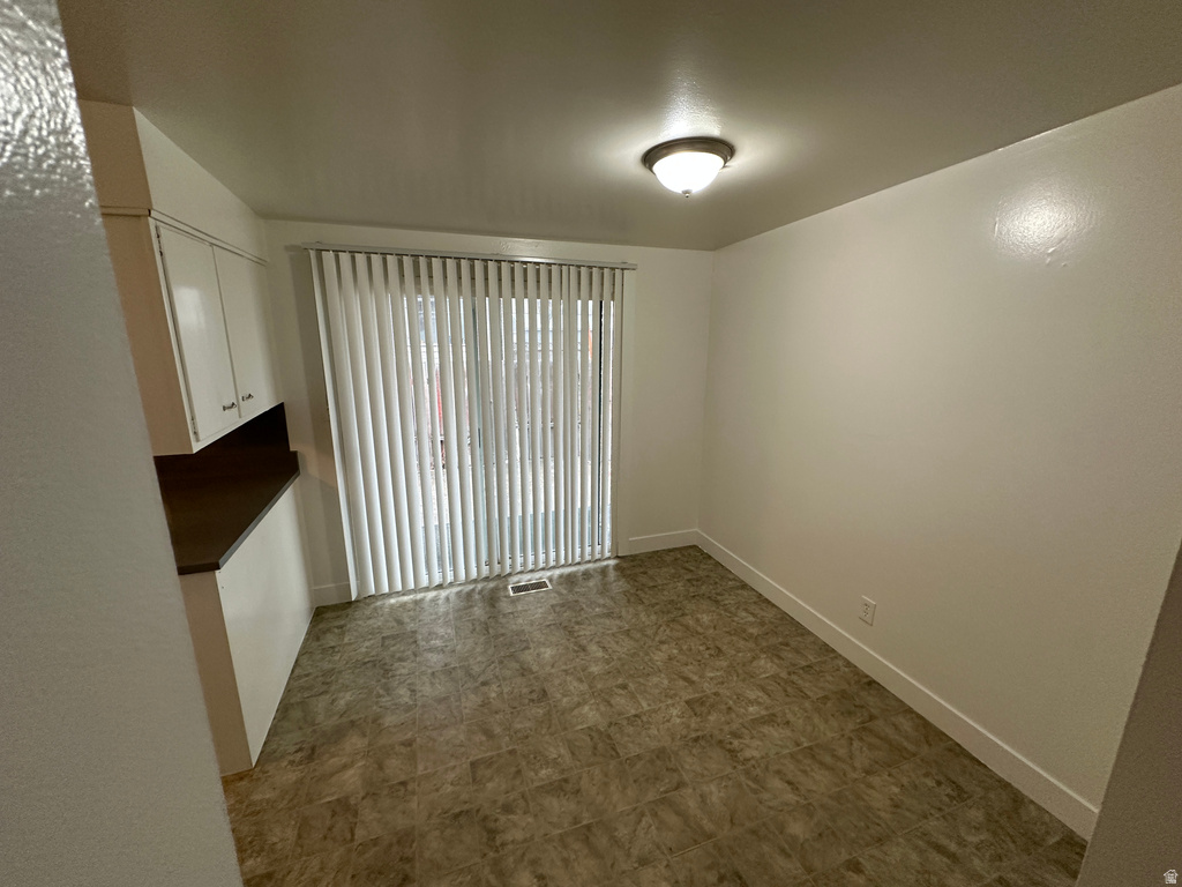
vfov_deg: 85.7
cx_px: 591
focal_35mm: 14
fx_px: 478
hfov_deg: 102.1
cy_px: 444
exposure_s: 1/120
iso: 250
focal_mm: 2.22
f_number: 2.2
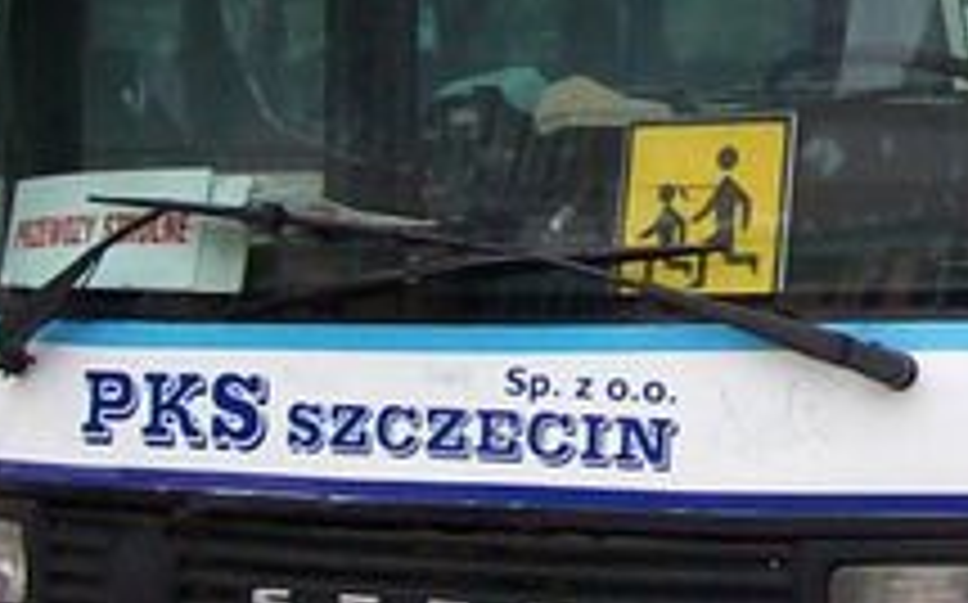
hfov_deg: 14.2
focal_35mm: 142
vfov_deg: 9.2
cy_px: 14
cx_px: 1225
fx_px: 3743
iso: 80
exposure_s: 1/497
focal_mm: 6
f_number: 2.7
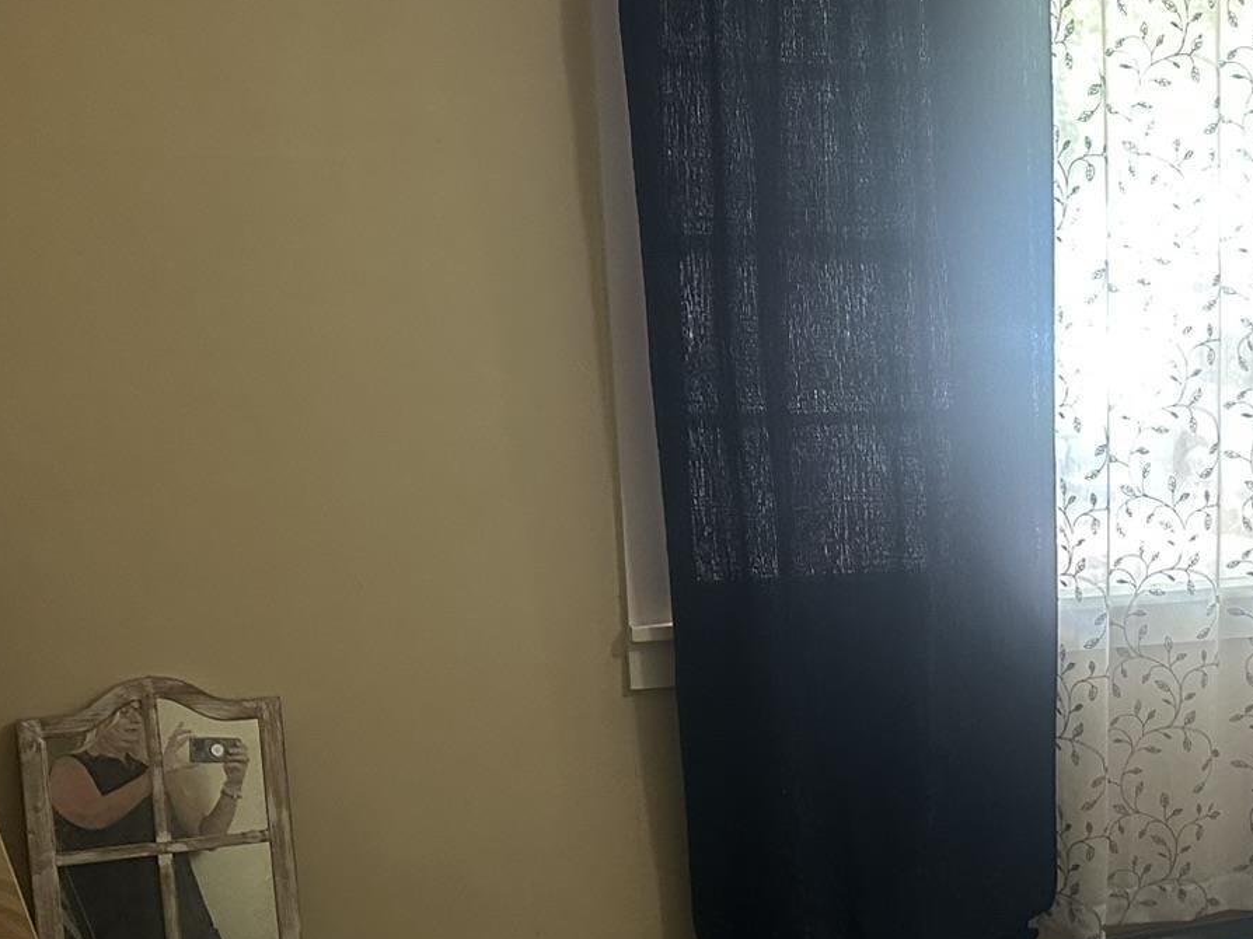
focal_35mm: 55
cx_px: 1330
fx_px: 1990
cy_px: 640
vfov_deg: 26.4
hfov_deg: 31.5
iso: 500
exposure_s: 1/60
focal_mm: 6.86
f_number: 1.78
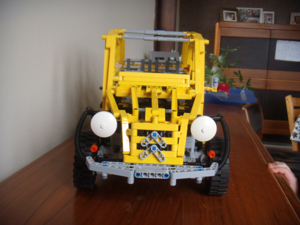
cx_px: 150
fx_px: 329
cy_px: 112
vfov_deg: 37.7
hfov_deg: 49.0
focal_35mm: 38
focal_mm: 6.4
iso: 100
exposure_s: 1/10.1
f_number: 3.5
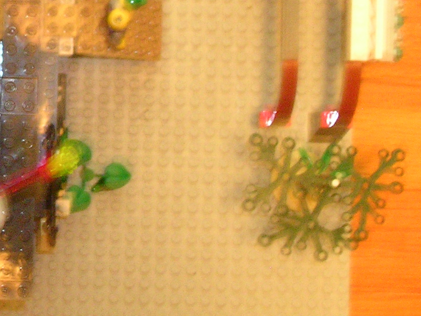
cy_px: 41
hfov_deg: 14.8
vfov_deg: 11.3
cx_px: -48
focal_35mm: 130
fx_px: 1581
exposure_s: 1.04
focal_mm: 8.5
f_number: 3.3
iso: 200
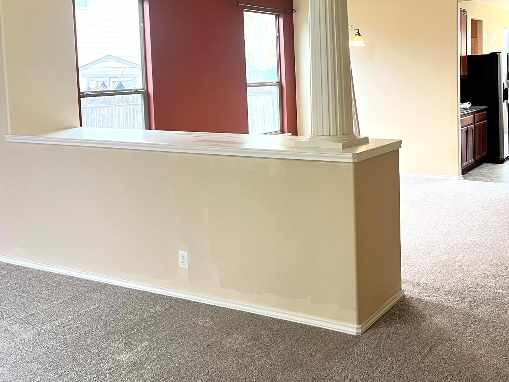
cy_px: 114
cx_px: 376
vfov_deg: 35.4
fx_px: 588
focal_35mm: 40
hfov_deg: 45.3
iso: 125
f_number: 1.5
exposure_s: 1/60
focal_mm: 5.7
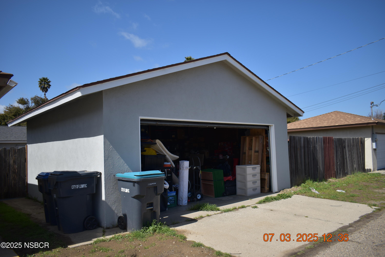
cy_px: 128
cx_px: 192
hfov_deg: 67.4
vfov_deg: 47.9
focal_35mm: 27
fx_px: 289
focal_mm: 18
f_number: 3.5
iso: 100
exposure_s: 1/1250
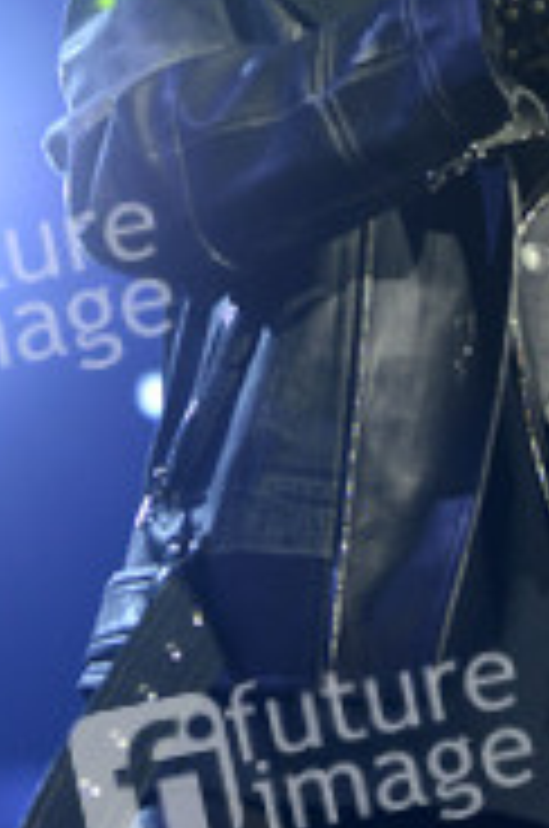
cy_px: 86
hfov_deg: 9.0
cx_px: 432
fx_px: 3490
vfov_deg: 13.4
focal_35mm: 152
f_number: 4
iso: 1250
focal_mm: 70
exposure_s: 1/640
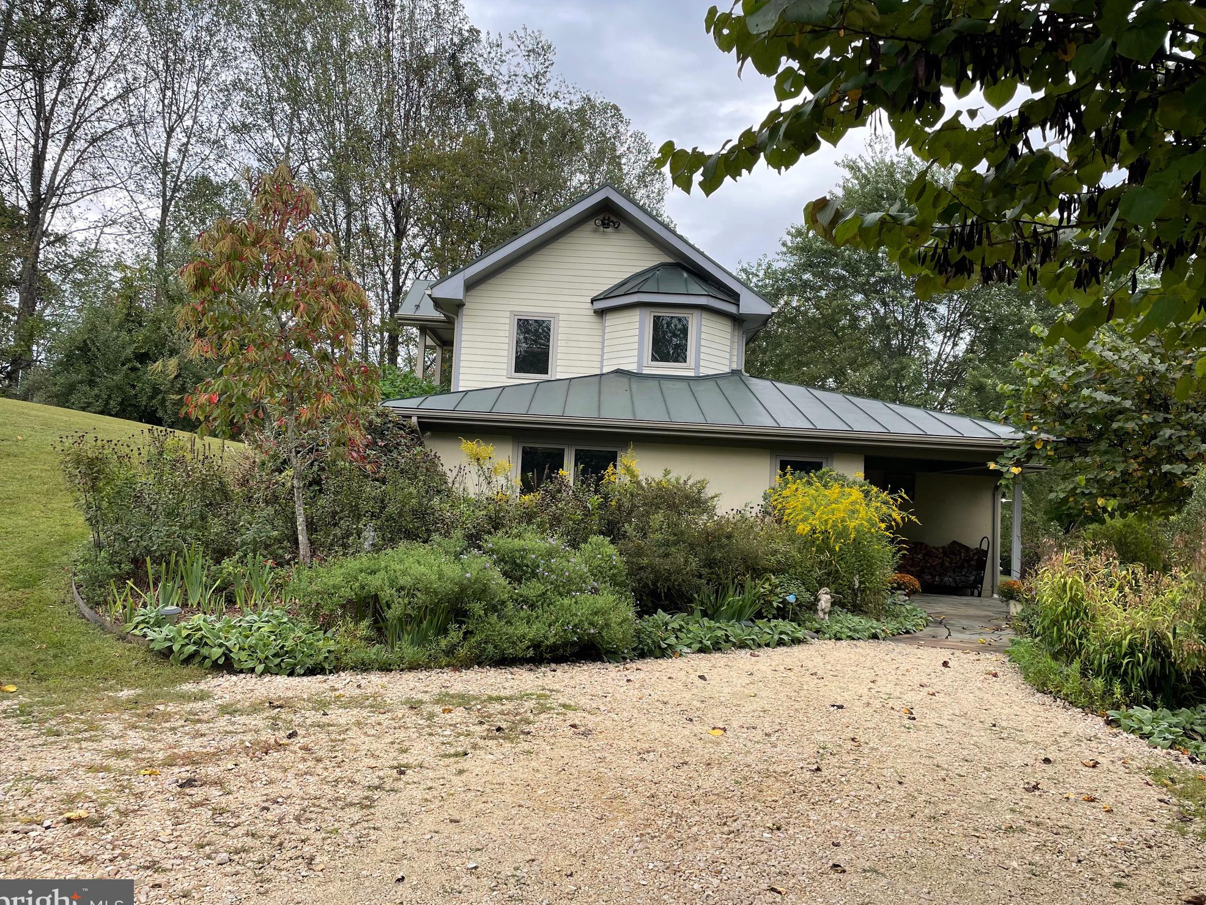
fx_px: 941
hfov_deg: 65.3
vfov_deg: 51.4
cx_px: 607
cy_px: 460
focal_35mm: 27
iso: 32
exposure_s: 1/849
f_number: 1.6
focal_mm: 4.2
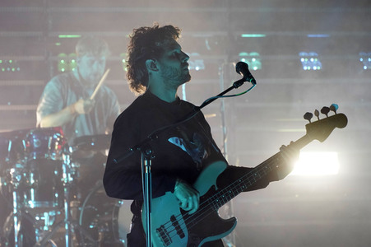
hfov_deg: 10.3
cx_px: 186
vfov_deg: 6.9
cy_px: 124
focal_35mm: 200
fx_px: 2060
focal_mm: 200
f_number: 5.6
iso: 3200
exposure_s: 1/250
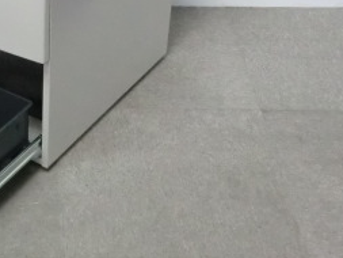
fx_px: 952
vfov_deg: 15.3
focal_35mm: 96
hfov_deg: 19.9
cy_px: 35
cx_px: 16
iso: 800
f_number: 3.9
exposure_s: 1/40
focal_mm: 6.9
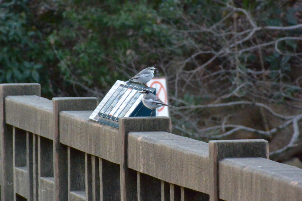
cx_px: 151
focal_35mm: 810
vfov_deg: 1.7
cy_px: 100
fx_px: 6795
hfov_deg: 2.5
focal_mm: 300
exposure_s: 1/30
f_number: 14
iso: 2500
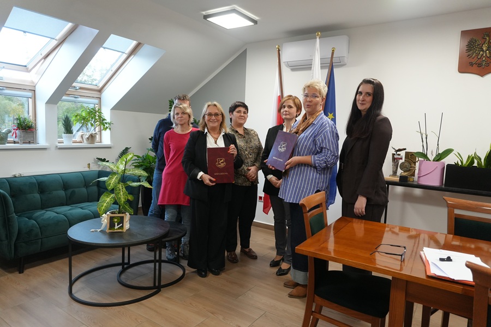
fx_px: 327
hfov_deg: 73.7
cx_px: 246
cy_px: 164
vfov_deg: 53.1
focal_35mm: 24
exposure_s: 1/160
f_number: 4
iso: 1000
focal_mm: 16
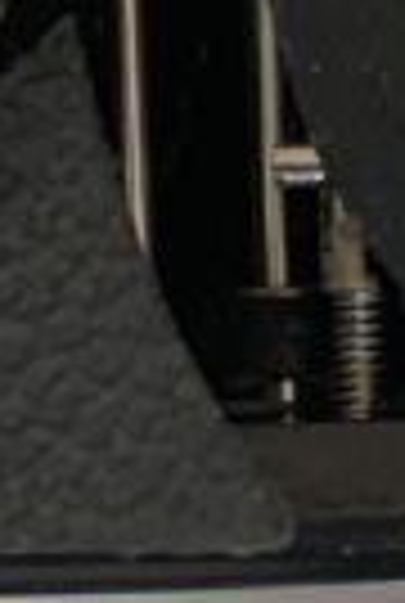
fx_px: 3458
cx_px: 891
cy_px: 576
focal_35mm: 206
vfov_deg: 9.9
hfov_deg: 6.4
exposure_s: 1/60
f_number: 1.8
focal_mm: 4.25
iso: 125
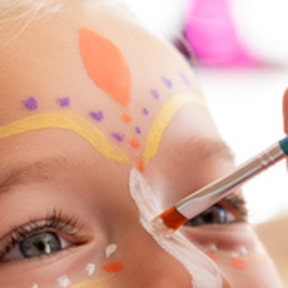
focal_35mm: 195
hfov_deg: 8.8
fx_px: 1836
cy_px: 289
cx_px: 377
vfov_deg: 8.9
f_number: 2.5
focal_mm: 50
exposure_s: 1/100
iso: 250
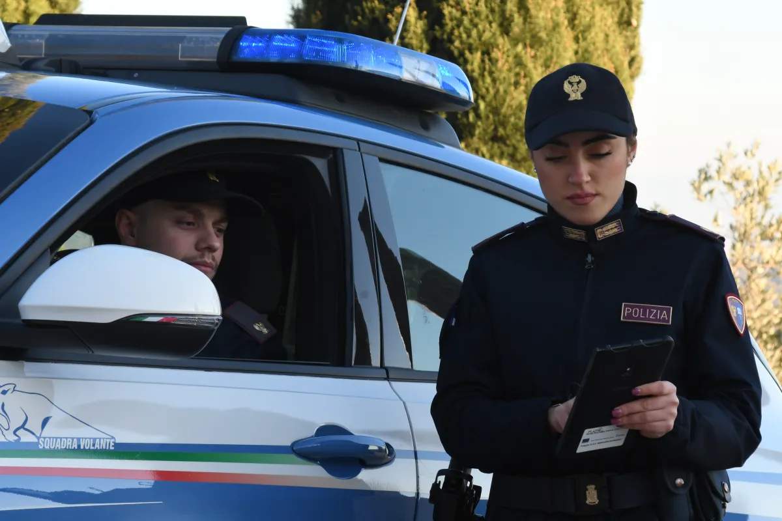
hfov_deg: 13.1
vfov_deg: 8.7
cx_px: 391
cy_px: 260
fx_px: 3410
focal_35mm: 157
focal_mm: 105
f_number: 10
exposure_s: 1/125
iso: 400
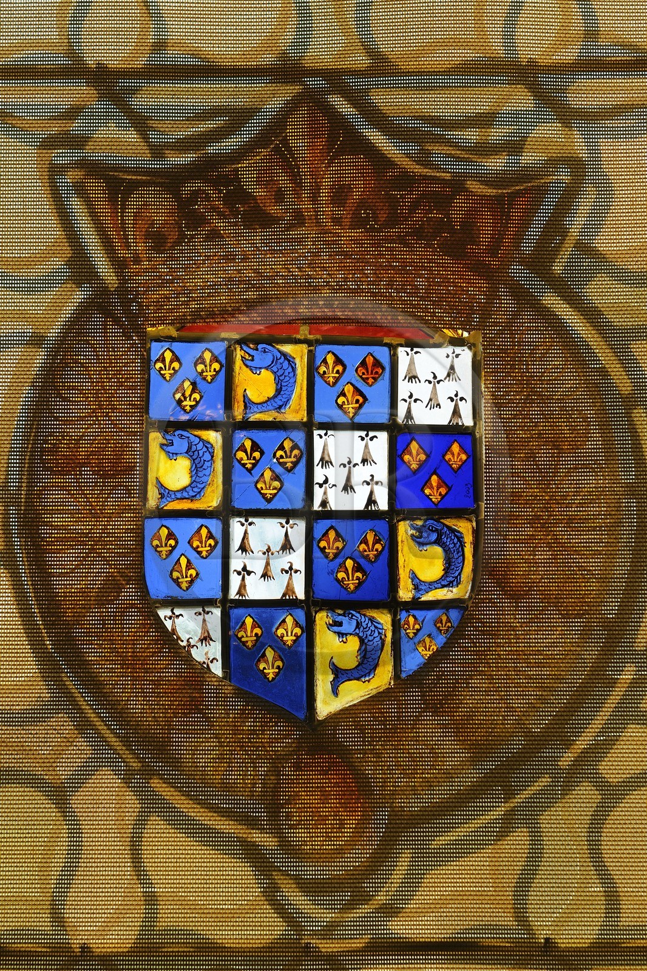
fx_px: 1780
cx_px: 324
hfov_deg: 20.6
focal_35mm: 66
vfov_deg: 30.5
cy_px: 486
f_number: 10
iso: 200
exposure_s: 1/160
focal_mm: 66
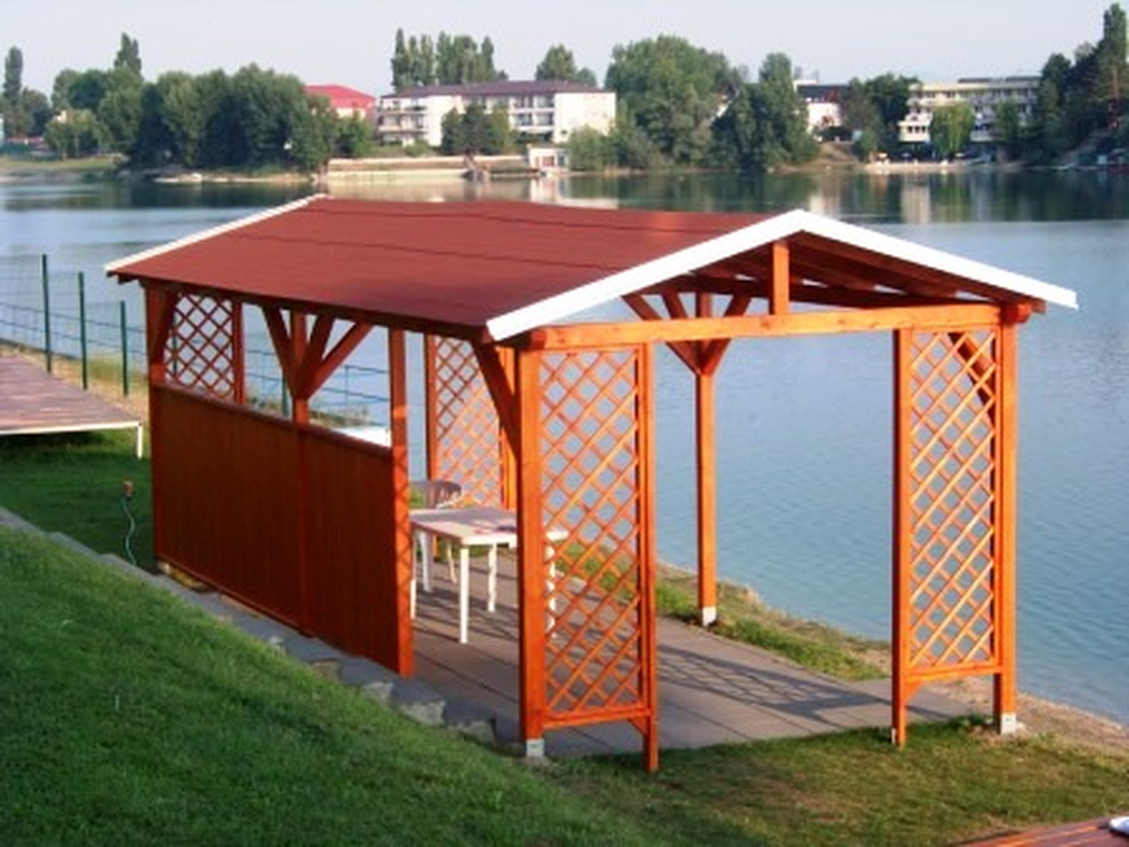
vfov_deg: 18.9
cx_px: 564
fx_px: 2544
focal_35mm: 78
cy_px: 424
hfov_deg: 25.0
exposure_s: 1/500
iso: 64
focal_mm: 13.2
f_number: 3.2
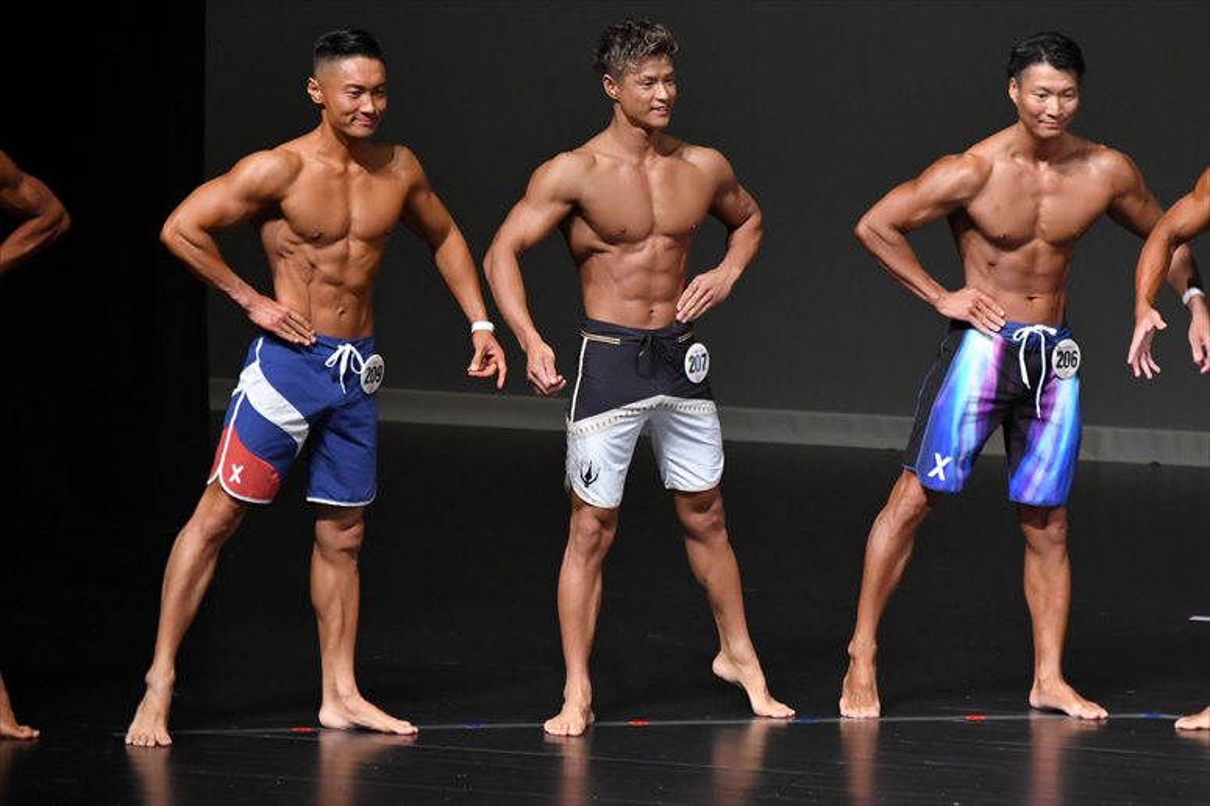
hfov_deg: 6.0
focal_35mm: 345
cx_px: 605
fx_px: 11590
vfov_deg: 4.0
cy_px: 403
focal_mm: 230
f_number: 5.6
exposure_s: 1/400
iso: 5000
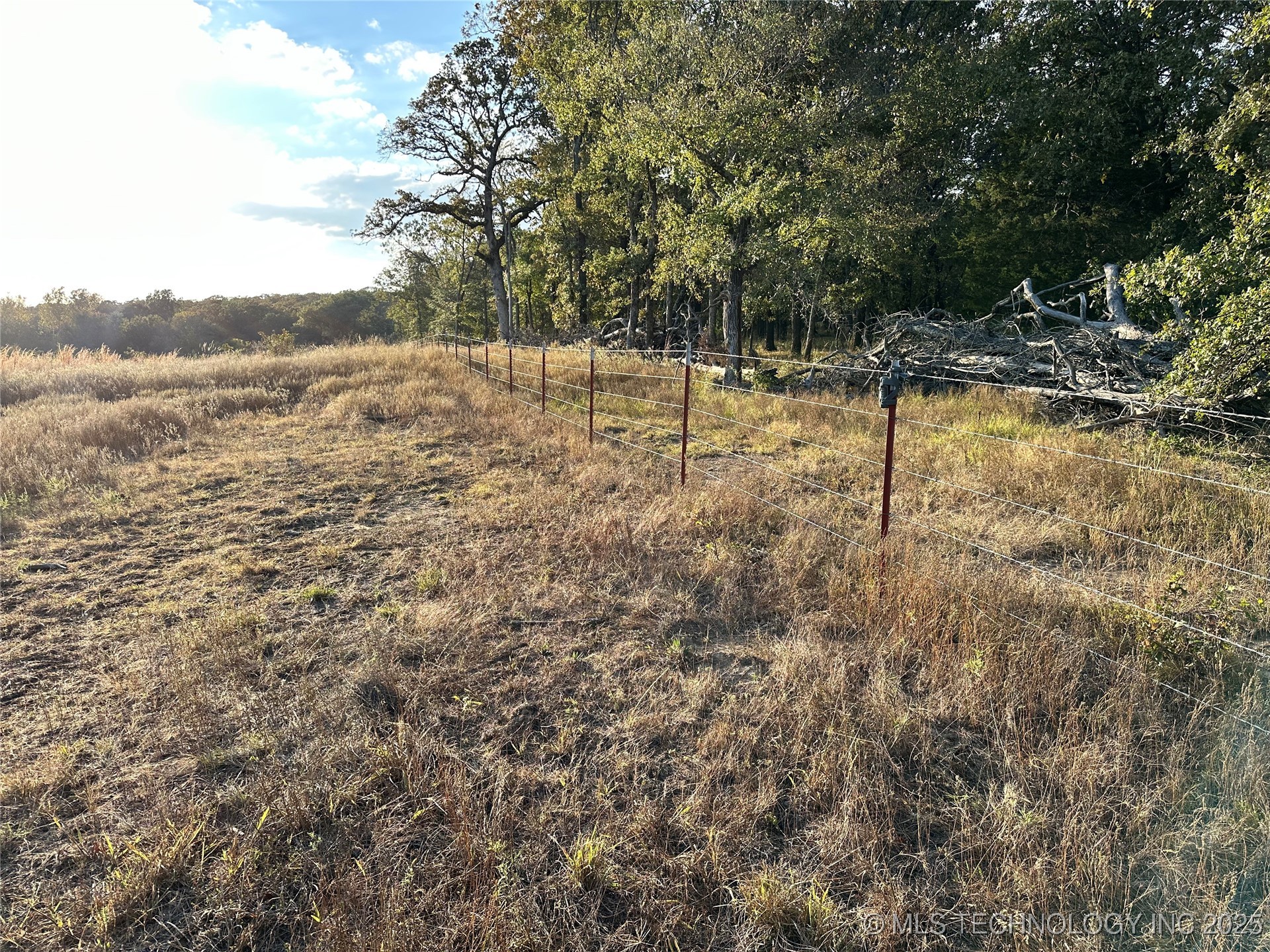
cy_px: 476
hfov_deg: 71.6
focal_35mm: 24
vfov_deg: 56.8
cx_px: 635
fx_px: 881
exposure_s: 1/1131
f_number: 1.78
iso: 80
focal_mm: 6.86
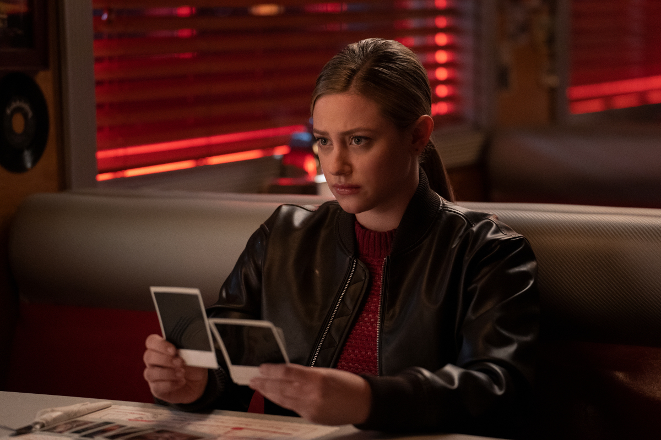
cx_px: 330
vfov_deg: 12.2
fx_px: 2056
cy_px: 220
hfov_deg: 18.3
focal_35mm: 112
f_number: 2.8
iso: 6400
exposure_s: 1/160
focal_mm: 112
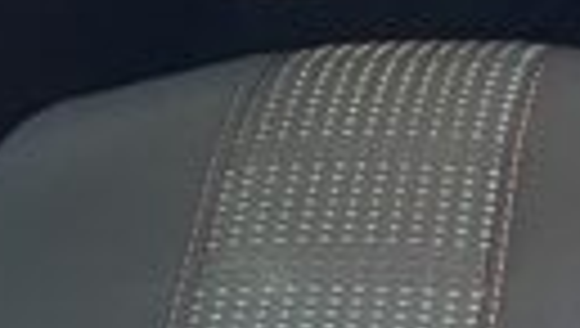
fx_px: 2695
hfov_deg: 10.8
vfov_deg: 6.8
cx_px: 1299
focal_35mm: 175
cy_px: -256
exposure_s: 1/60
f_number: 1.6
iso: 320
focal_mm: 4.2
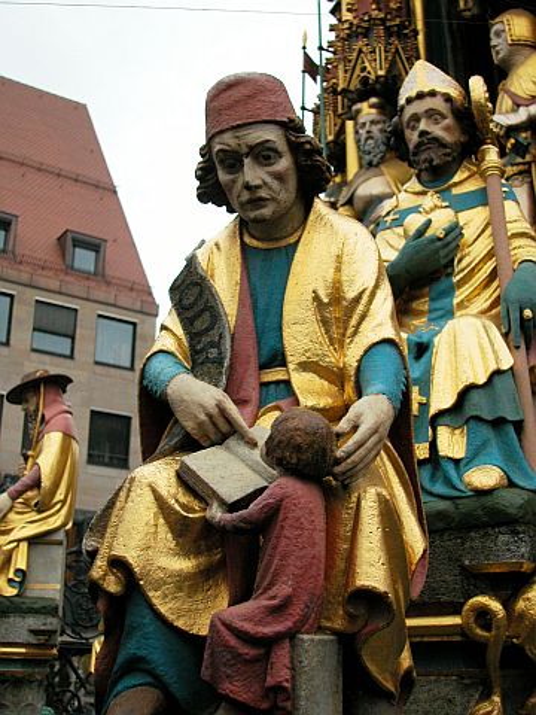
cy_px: 358
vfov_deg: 42.1
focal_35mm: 45
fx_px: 929
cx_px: 268
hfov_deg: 32.2
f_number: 3.3
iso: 200
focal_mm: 11.4
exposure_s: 1/574
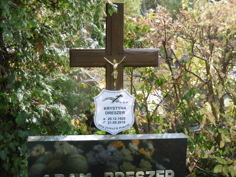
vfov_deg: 21.6
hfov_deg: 28.6
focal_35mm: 68
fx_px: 464
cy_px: 88
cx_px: 118
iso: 100
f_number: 4.4
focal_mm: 12.1
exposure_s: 1/125
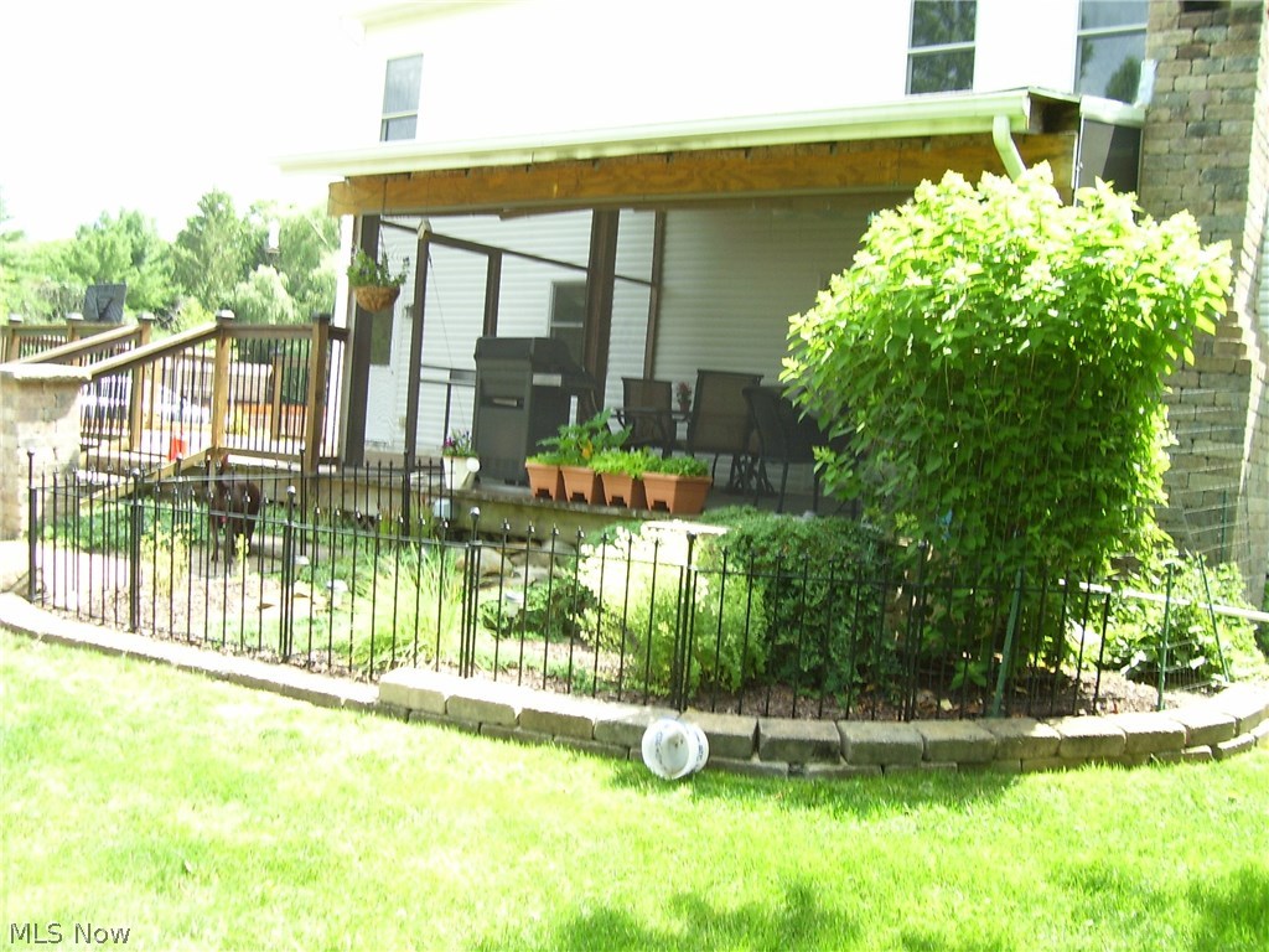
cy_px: 476
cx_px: 634
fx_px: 1246
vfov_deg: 41.8
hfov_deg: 54.0
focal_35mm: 34
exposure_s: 1/180
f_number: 2.7
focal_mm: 5.6
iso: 80
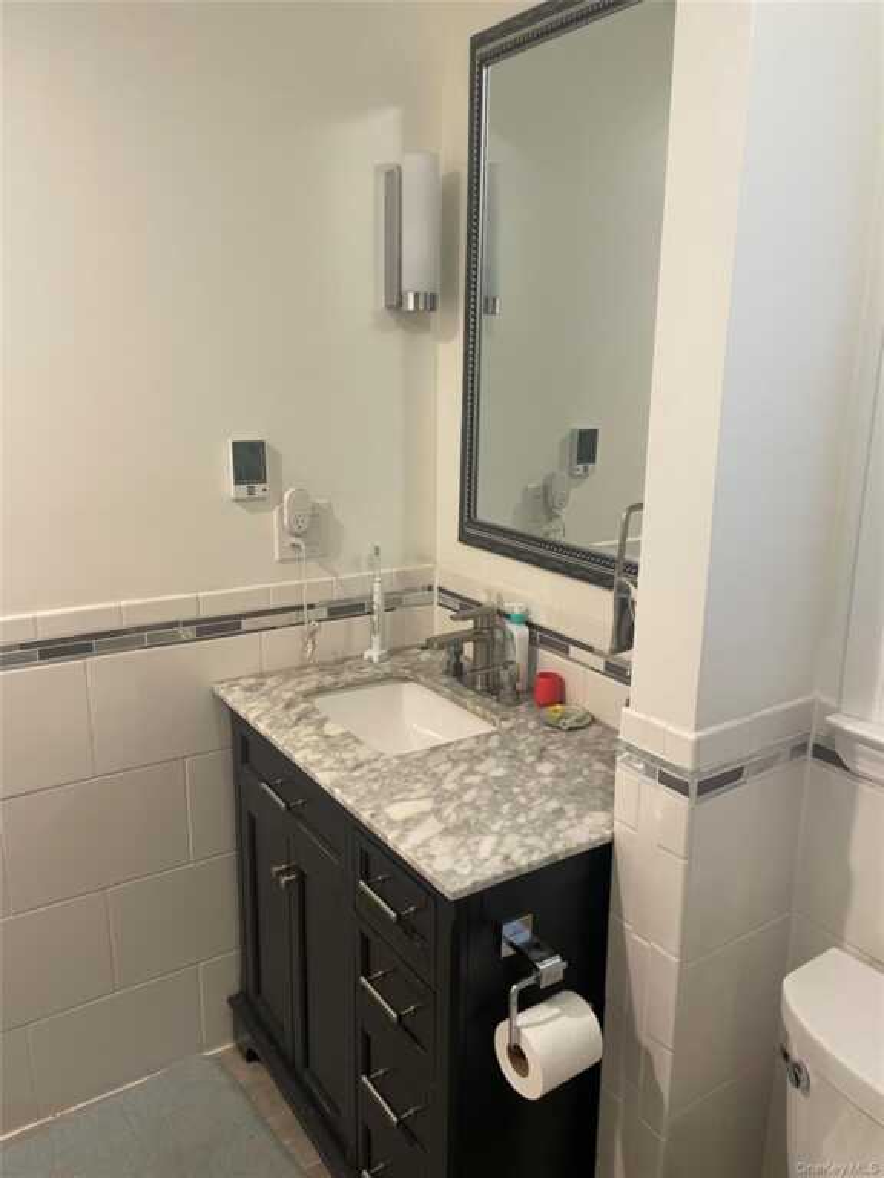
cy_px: 589
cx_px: 442
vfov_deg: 67.3
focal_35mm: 26
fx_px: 885
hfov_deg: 53.1
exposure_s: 1/60
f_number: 1.6
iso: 160
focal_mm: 4.2
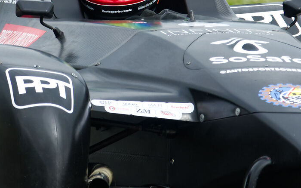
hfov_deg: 1.3
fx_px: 12891
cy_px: 38
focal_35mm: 1572
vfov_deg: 0.8
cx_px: 127
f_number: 5
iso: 640
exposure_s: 1/2500
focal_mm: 300
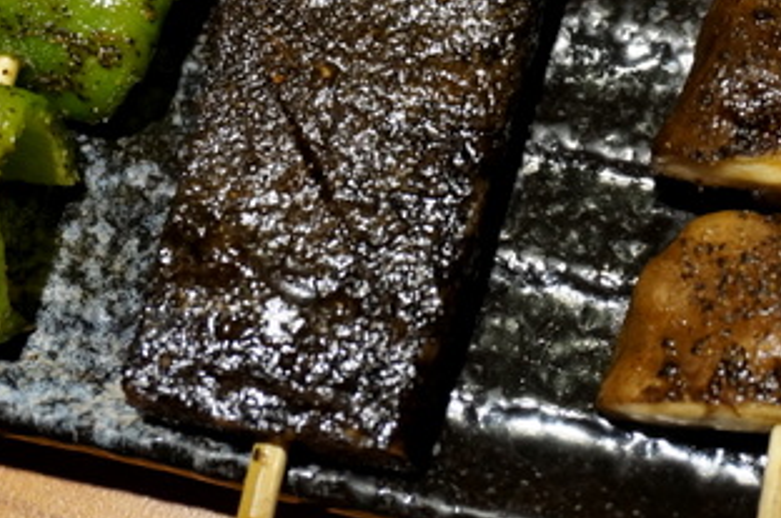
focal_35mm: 83
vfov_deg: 16.2
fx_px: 1798
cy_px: 36
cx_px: 466
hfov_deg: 24.5
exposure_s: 1/60
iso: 1000
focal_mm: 27
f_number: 4.5
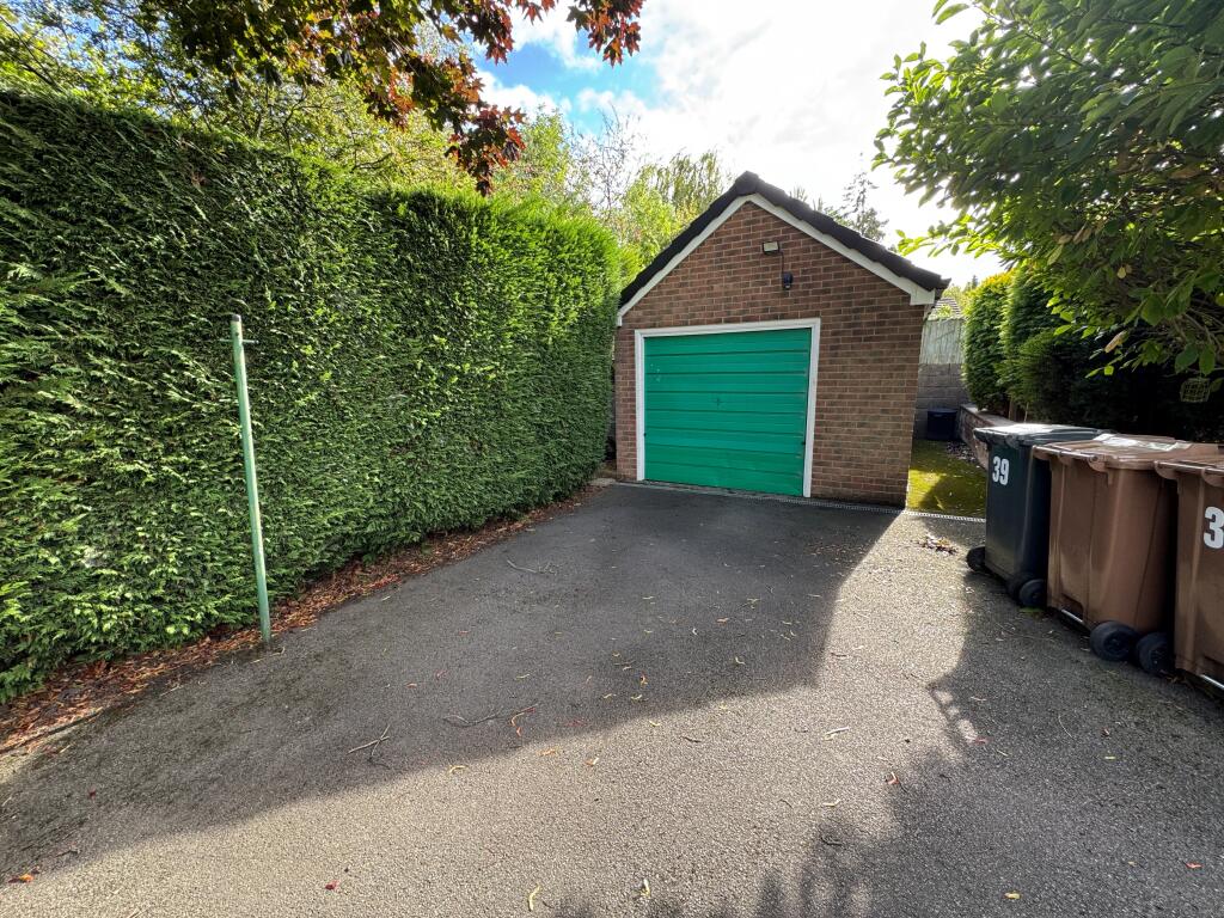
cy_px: 459
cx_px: 612
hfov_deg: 102.1
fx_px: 495
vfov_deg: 85.7
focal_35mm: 14
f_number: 2.2
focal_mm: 2.22
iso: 50
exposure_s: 1/99
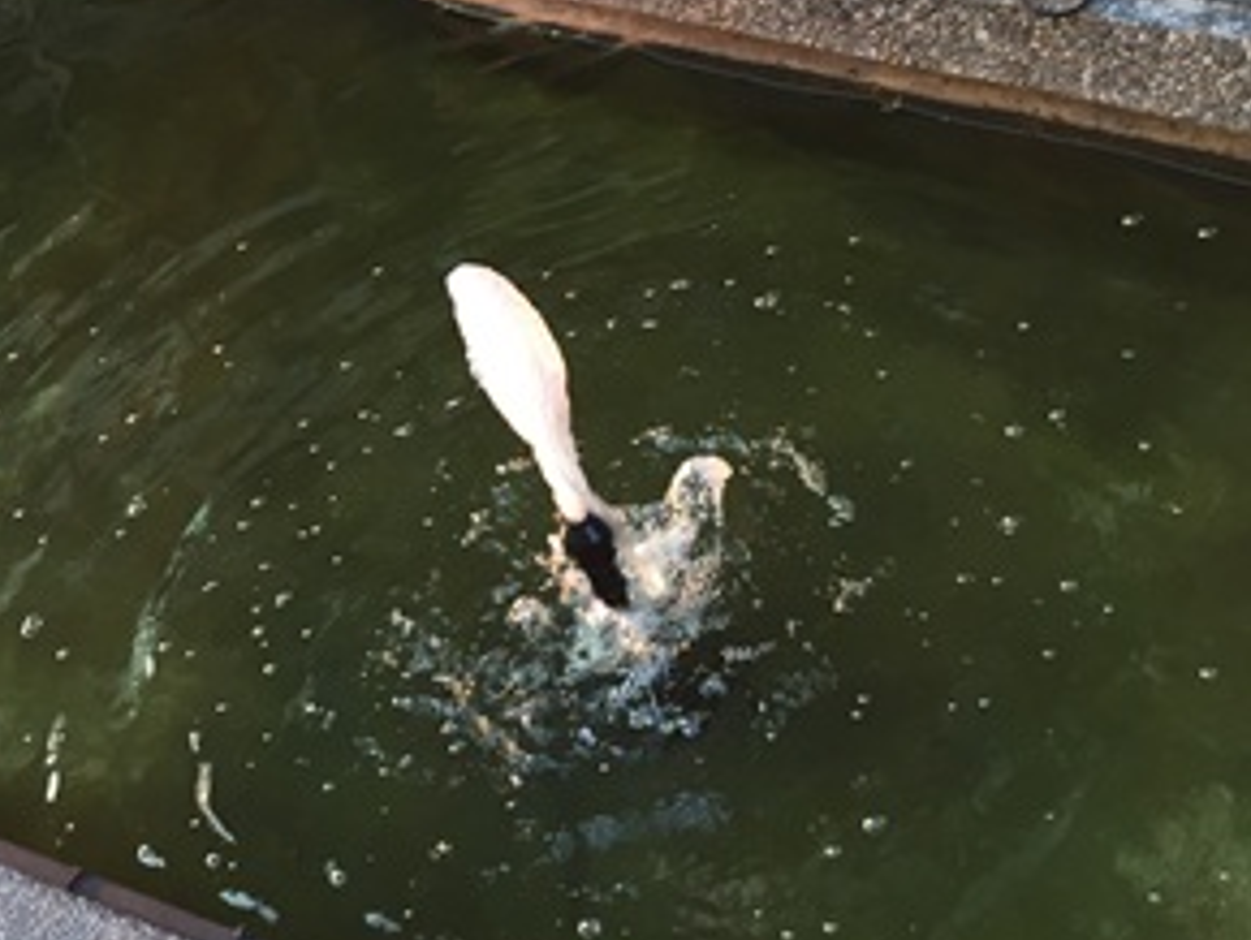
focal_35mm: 50
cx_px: 198
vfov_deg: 28.8
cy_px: 261
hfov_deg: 36.5
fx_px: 1808
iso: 32
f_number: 2.2
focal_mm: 4.15
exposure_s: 1/40
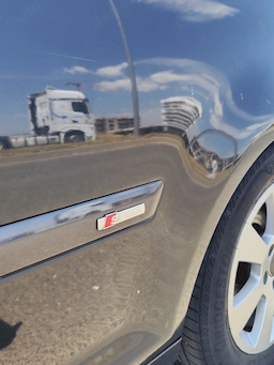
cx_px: 148
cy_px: 182
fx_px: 285
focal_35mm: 27
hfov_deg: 51.3
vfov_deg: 65.3
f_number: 1.65
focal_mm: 6.14
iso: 50
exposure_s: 1/303
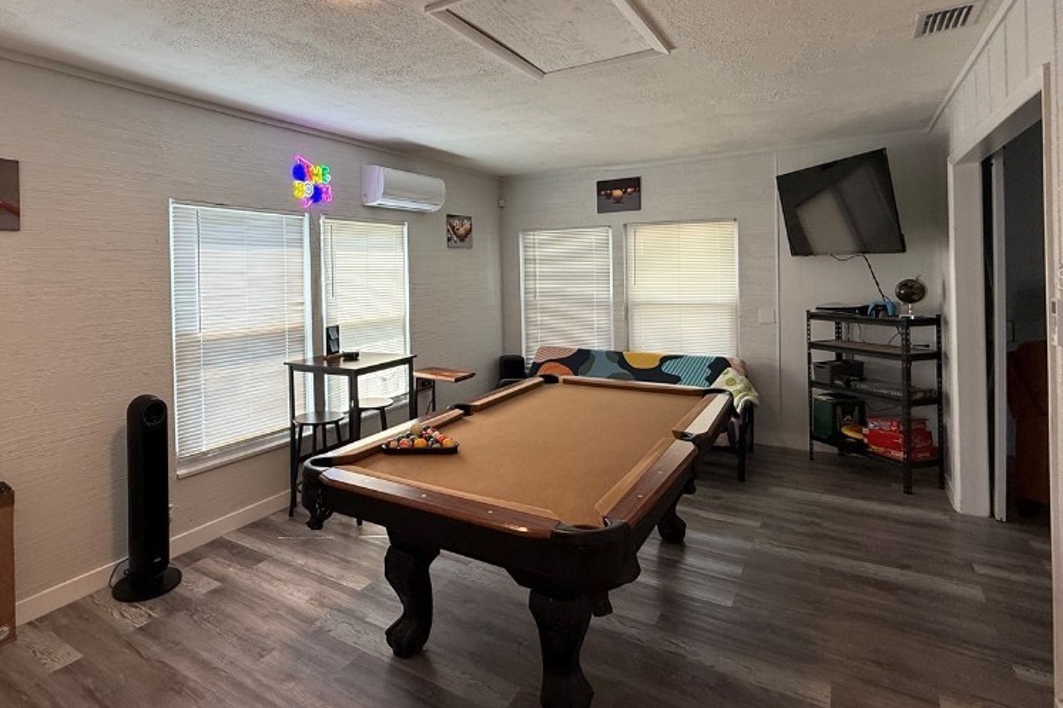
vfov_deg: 61.3
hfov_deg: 83.6
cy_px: 278
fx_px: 590
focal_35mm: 20
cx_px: 462
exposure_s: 1/99
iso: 80
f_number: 2.2
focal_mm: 2.22
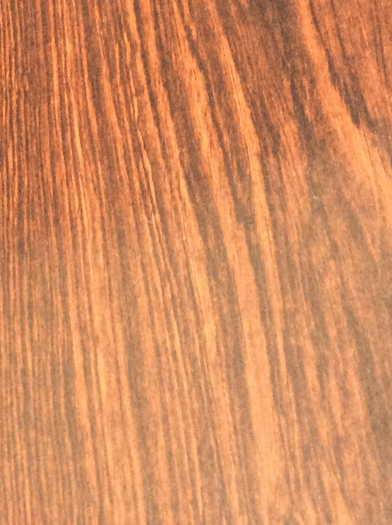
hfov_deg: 19.7
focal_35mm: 74
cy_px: -37
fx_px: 1121
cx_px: 106
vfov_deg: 24.7
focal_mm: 3.3
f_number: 2.4
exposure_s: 1/25
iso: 200
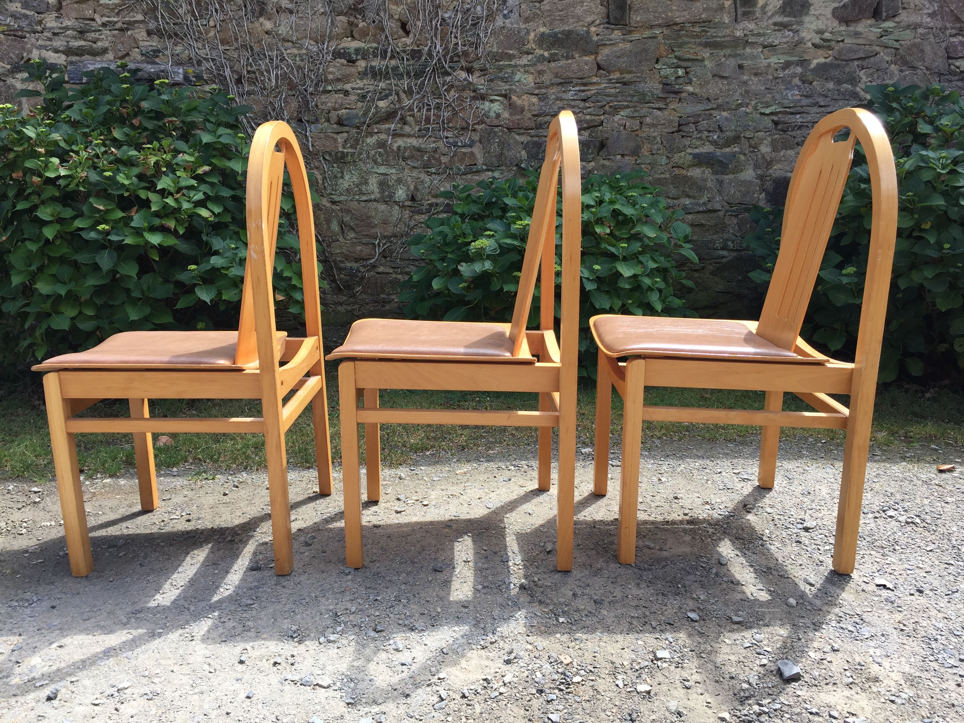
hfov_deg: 61.7
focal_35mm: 29
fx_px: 808
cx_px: 482
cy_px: 362
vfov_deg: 48.2
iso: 32
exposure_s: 1/648
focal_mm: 4.15
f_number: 2.2
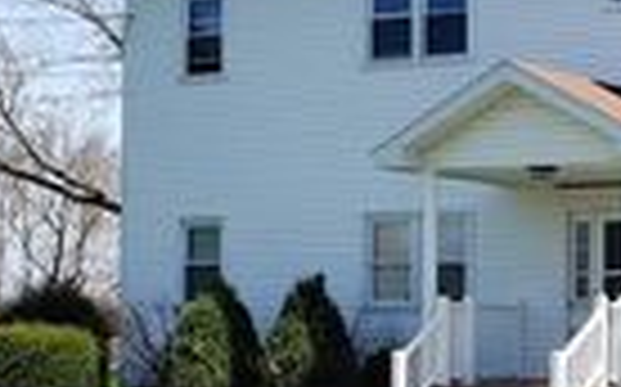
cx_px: 706
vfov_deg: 12.9
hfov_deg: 19.8
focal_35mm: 100
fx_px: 1691
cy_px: 353
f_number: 2.4
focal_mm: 4.3
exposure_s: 1/820
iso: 50
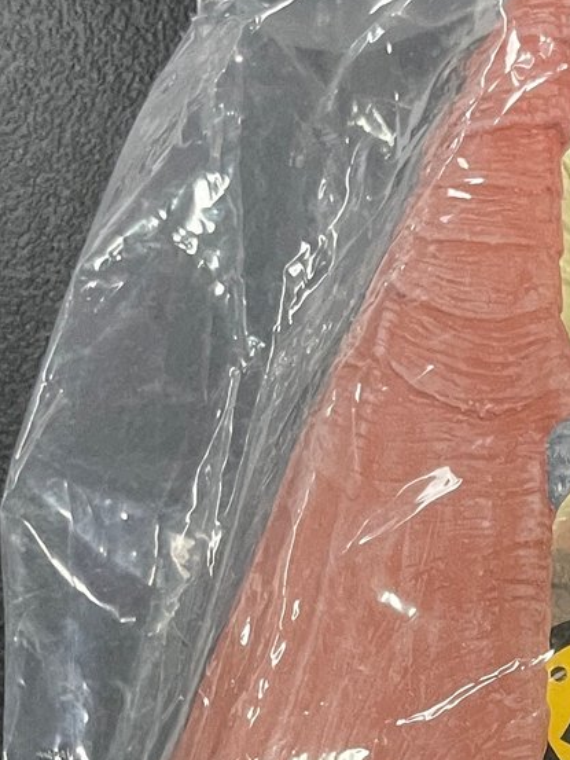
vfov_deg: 19.5
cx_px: 886
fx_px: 2063
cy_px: 939
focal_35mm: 94
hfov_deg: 14.5
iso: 160
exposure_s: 1/60
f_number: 1.6
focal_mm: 4.2
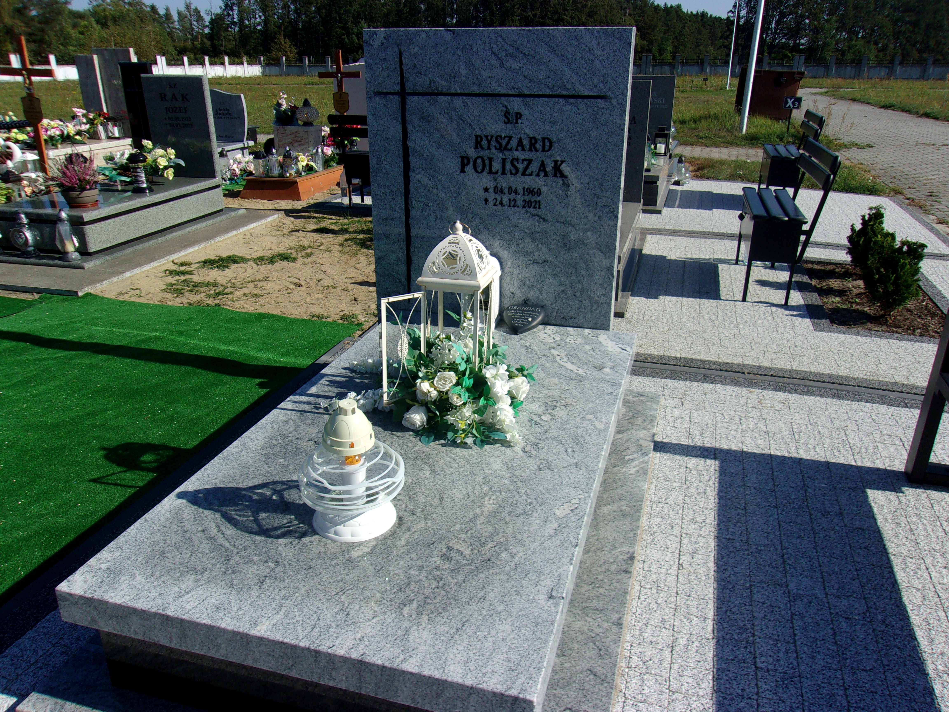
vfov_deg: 51.4
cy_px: 356
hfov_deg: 65.3
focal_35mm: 27
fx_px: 740
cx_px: 474
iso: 80
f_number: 10.4
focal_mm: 4.9
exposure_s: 1/150
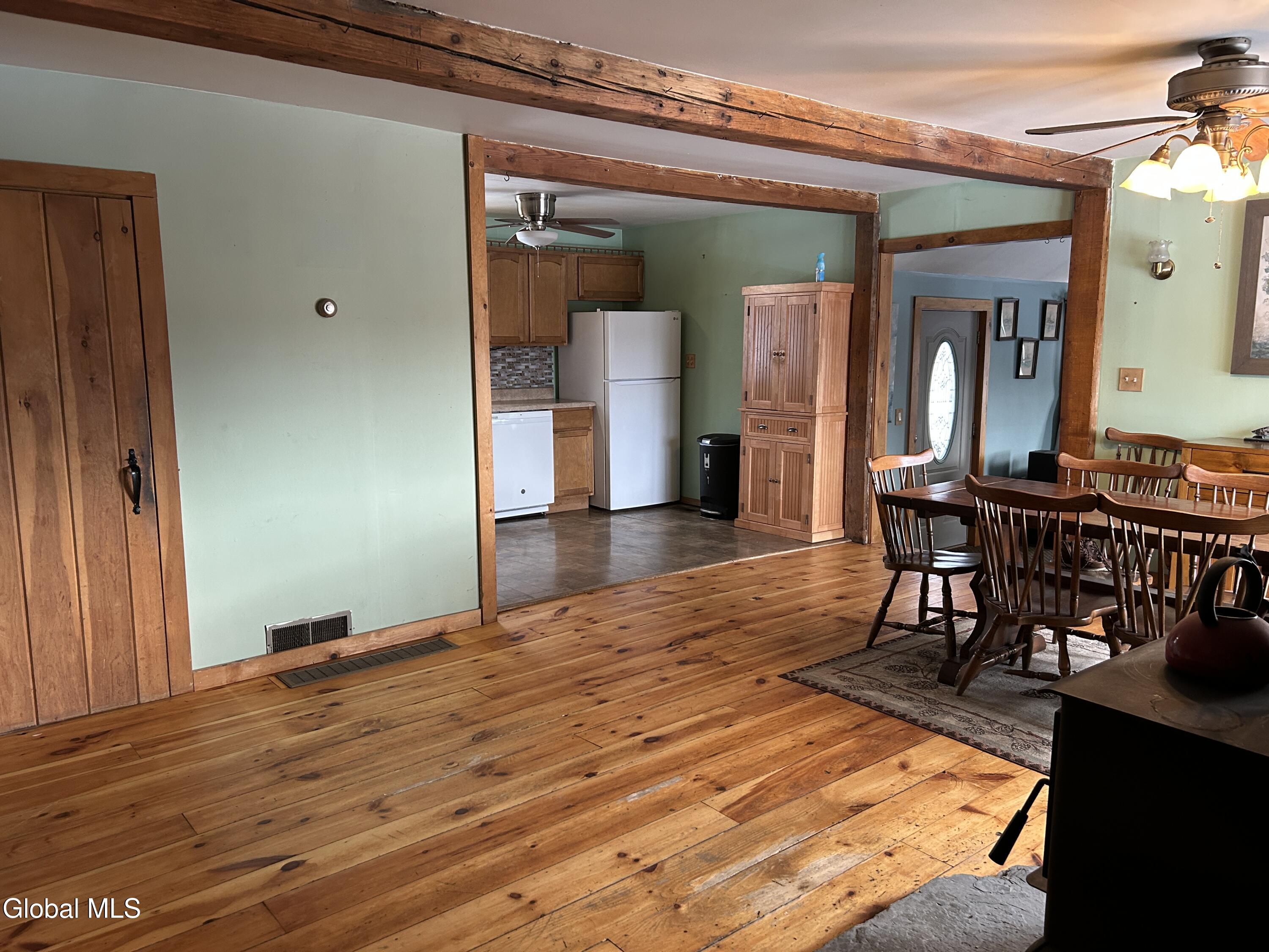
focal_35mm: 26
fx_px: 953
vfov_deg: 53.1
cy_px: 476
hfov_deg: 67.3
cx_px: 634
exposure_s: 1/60
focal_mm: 5.7
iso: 200
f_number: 1.5
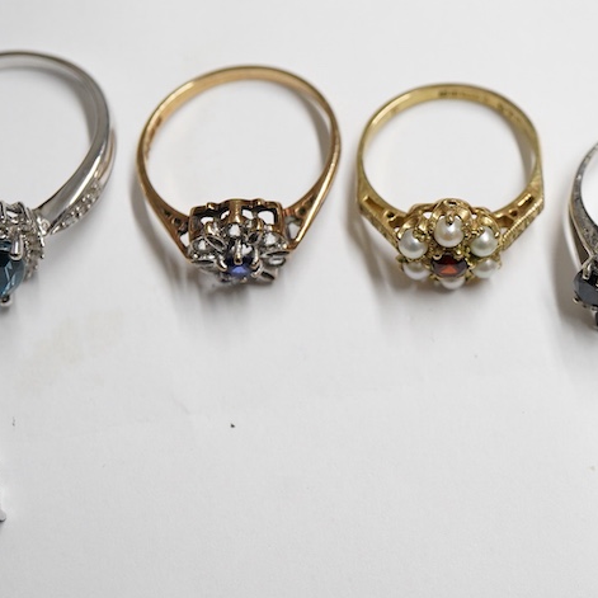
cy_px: 340
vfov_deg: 23.7
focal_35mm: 73
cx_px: 523
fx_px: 1427
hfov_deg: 23.1
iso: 1250
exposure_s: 1/125
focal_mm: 30
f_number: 9
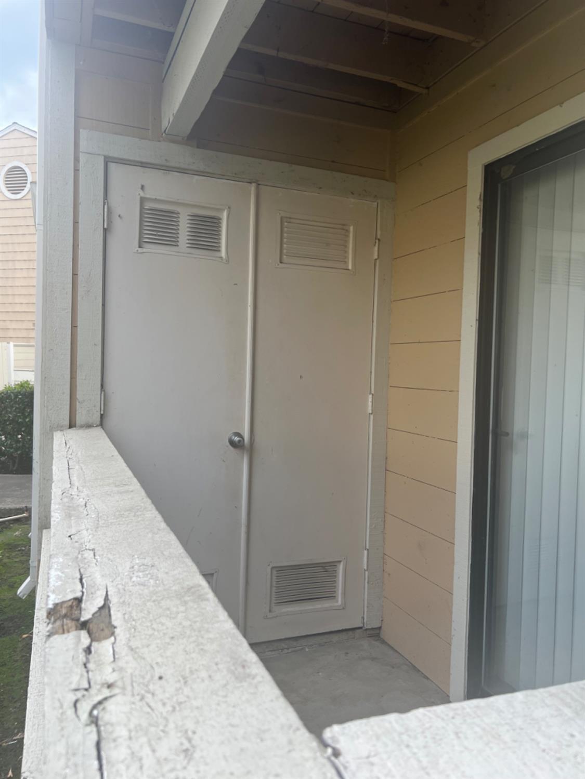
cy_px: 390
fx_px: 586
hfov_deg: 53.1
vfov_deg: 67.3
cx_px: 292
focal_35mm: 26
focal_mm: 5.7
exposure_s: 1/654
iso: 50
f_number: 1.5
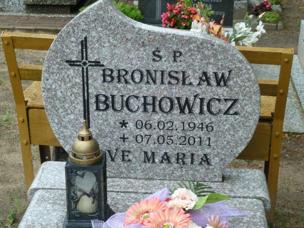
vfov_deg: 20.7
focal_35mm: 71
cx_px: 151
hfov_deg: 27.4
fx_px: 624
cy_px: 115
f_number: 4.1
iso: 200
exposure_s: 1/80
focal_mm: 11
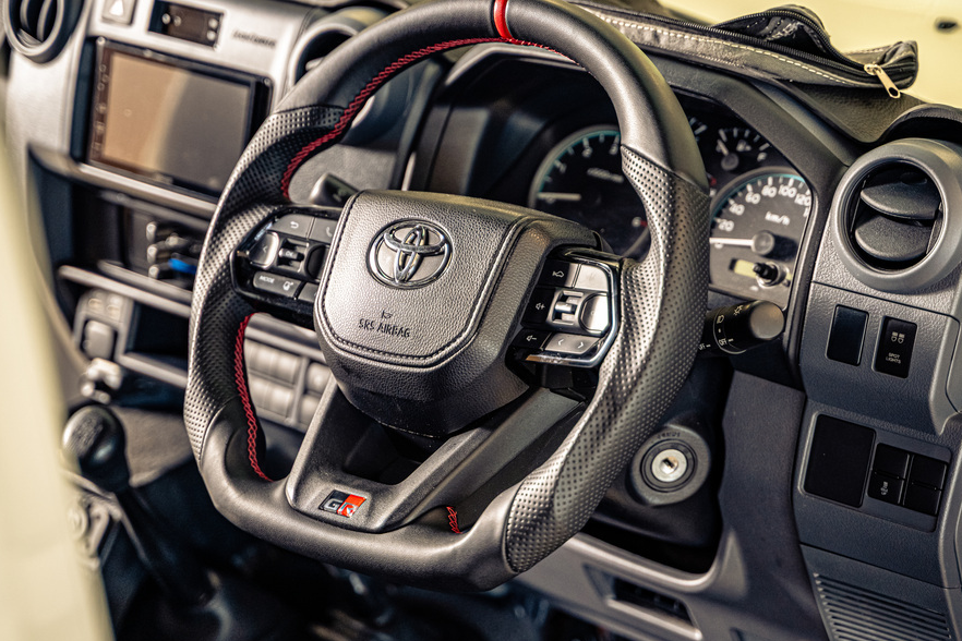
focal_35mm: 87
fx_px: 2325
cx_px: 440
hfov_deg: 23.4
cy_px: 319
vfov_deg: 15.7
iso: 1600
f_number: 2.8
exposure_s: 1/125
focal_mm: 75
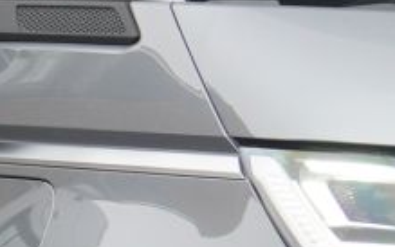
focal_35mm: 457
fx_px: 4918
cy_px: 164
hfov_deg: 4.6
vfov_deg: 2.9
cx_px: 386
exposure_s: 1/160
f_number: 5.6
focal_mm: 41
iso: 800
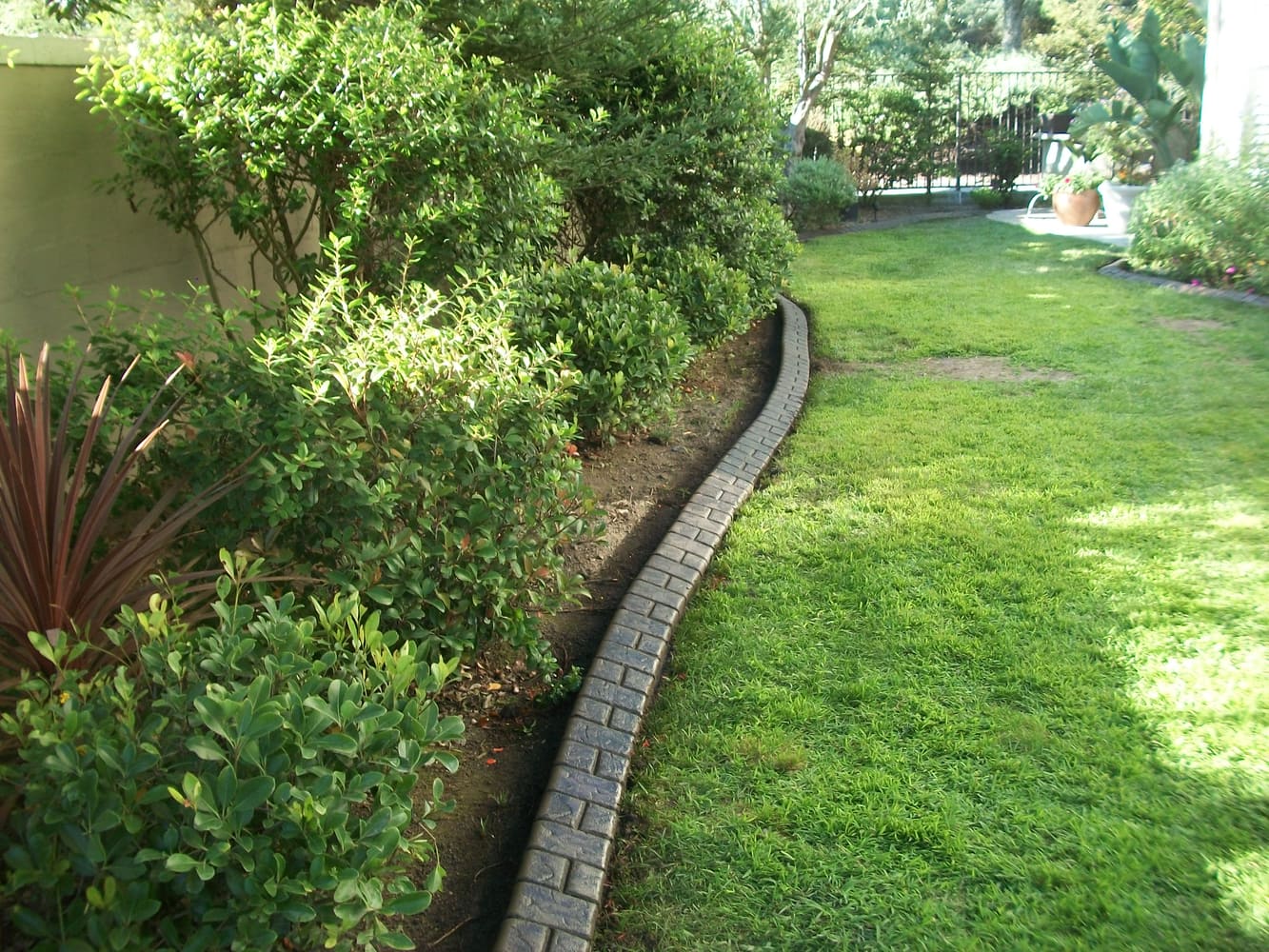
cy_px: 476
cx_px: 634
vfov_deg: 44.2
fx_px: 1173
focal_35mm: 32
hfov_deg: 56.8
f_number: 2.9
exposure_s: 1/80
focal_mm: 5.7
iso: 80
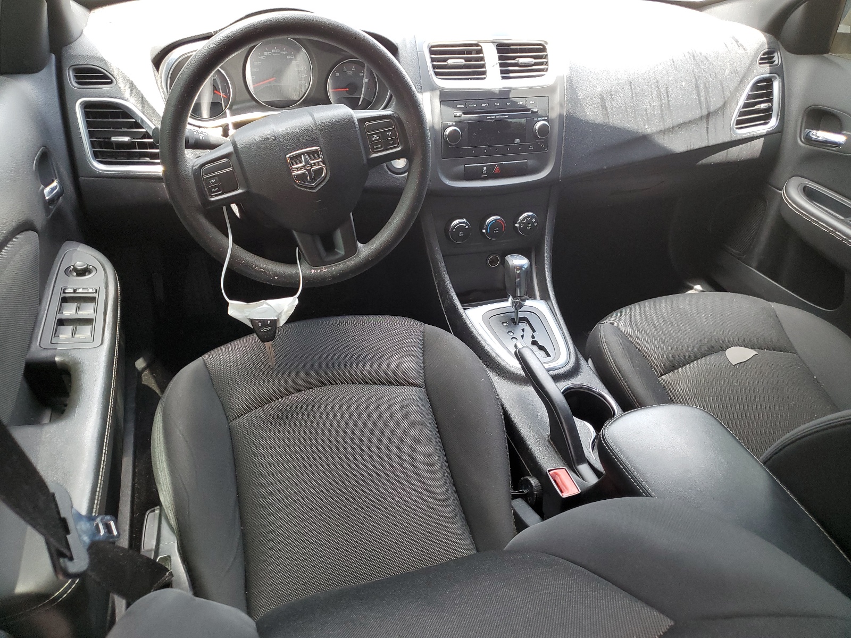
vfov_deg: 53.1
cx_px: 426
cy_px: 319
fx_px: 639
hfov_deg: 67.3
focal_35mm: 26
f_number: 1.5
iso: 79
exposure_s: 1/120
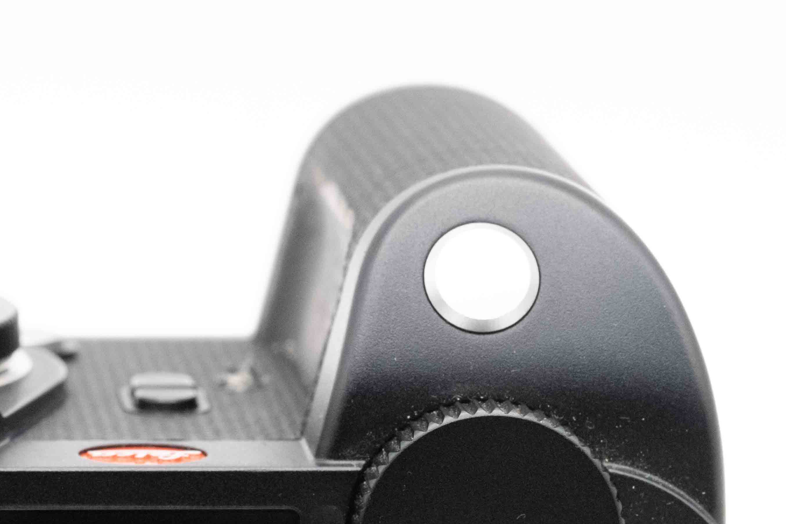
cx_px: -119
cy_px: 630
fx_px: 6093
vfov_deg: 4.9
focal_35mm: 279
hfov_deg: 7.3
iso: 3200
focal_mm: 90
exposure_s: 1/200
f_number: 10
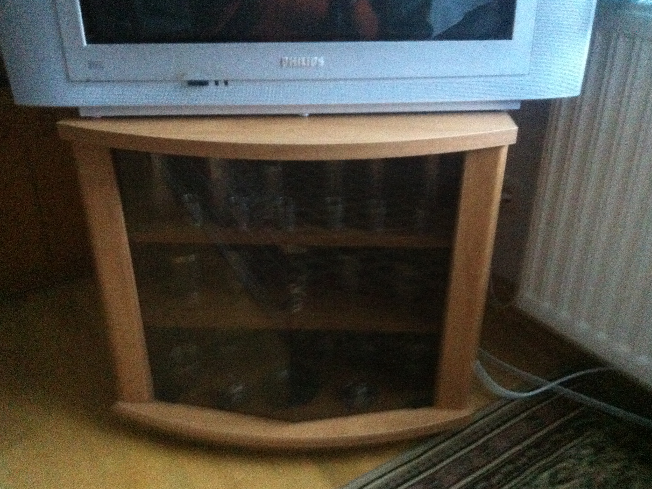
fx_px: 678
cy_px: 244
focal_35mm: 36
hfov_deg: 51.4
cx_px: 327
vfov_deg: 39.7
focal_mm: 3.85
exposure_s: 1/15
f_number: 2.8
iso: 1000
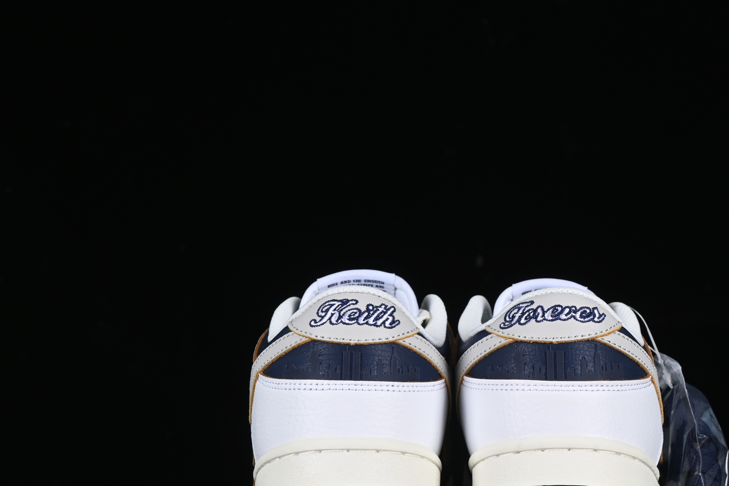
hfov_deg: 19.8
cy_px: 309
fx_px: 2085
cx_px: 478
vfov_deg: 13.3
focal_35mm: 103
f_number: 8
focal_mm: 50
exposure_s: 1/80
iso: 160
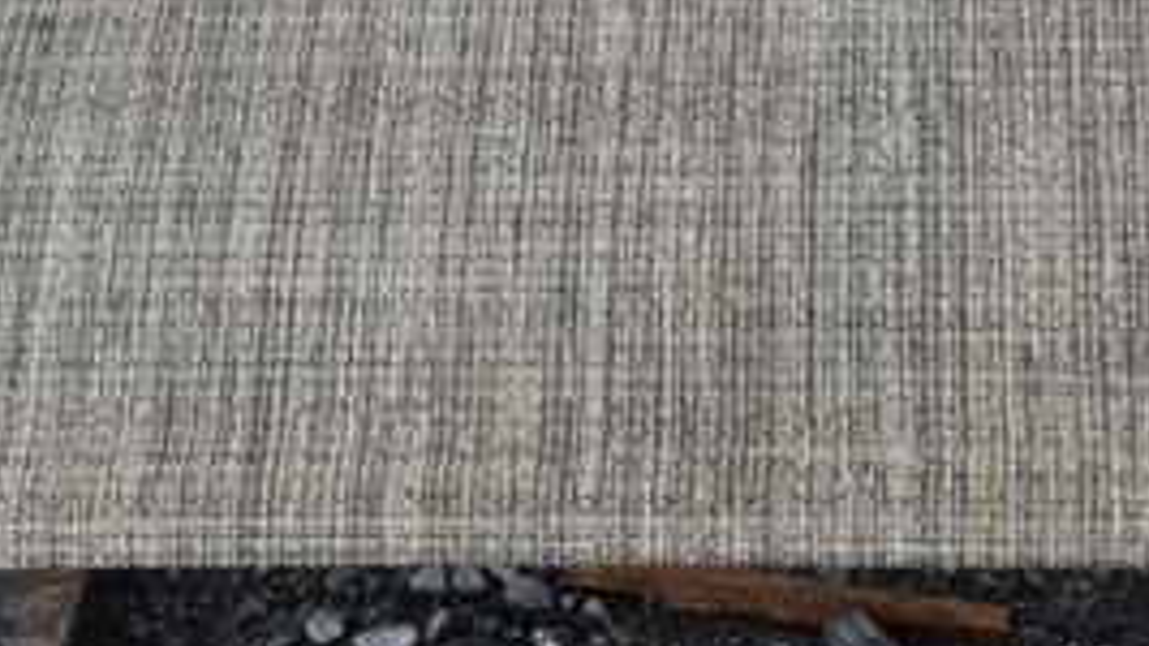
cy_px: -945
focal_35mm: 124
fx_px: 3770
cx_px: 615
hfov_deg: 17.3
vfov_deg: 8.8
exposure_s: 1/250
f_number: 6.3
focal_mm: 23
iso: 200
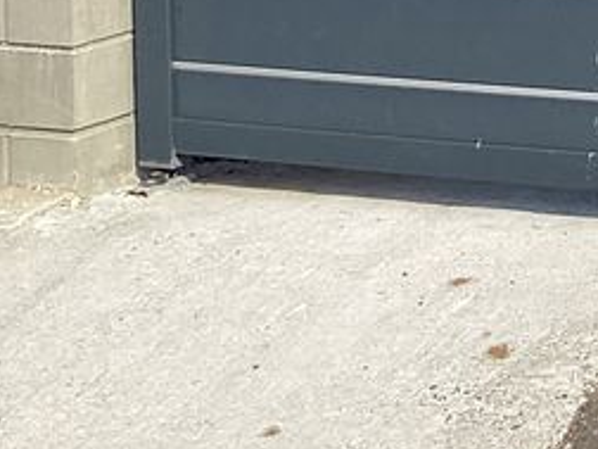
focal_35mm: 123
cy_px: -342
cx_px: 1184
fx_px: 2125
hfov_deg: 13.7
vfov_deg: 11.3
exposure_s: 1/1018
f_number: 2.4
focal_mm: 3.3
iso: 25
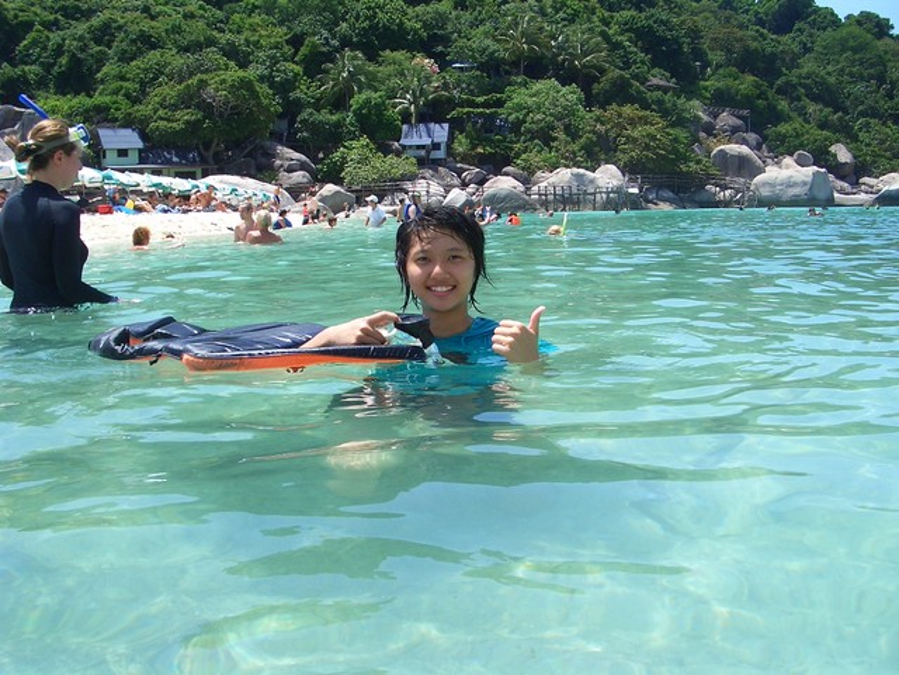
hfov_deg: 52.6
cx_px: 450
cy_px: 338
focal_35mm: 35
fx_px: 909
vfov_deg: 40.7
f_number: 4.3
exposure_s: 1/320
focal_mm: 5.8
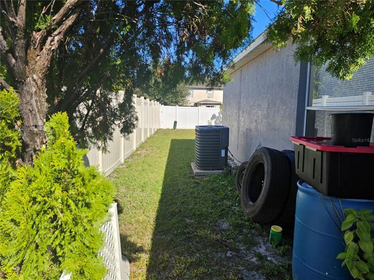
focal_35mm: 23
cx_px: 187
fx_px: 248
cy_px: 140
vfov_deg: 58.8
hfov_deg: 74.0
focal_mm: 6.3
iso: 12
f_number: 1.7
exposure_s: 1/591
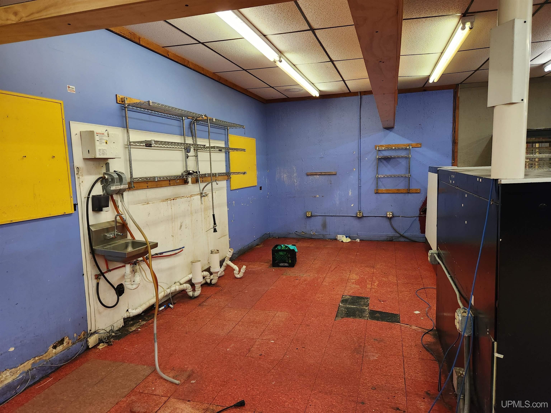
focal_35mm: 23
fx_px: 366
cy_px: 206
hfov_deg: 73.9
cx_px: 276
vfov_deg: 58.9
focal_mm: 5.4
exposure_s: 1/120
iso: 500
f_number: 1.8
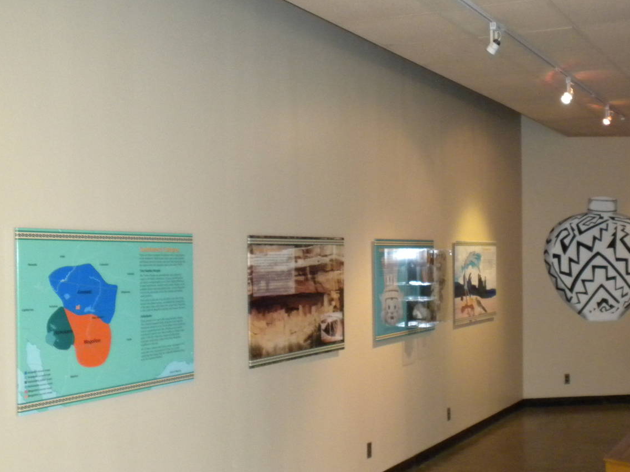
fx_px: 947
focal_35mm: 52
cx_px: 439
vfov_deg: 28.0
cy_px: 260
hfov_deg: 36.3
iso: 407
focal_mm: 6.6
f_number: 3.5
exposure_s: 1/30
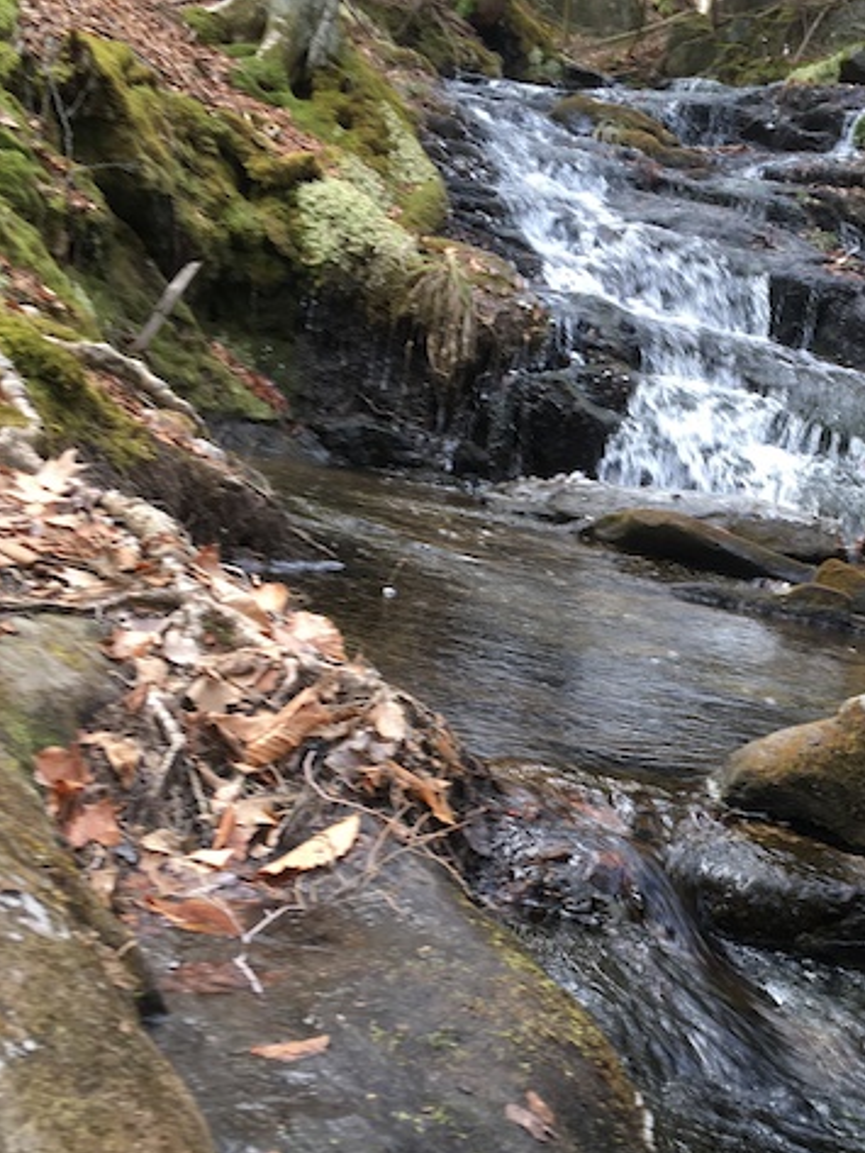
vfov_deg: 38.8
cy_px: 675
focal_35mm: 49
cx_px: 709
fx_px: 1632
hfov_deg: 28.9
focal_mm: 4.15
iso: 32
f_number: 2.2
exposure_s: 1/60
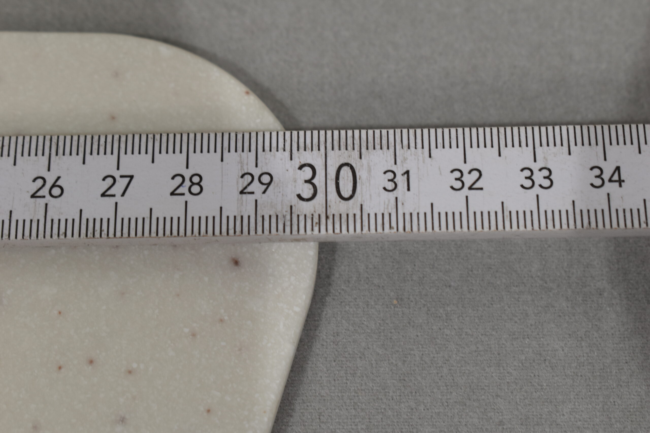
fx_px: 1490
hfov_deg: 24.6
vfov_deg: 16.6
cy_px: 216
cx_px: 325
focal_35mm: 82
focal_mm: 55
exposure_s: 1/60
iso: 360
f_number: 8
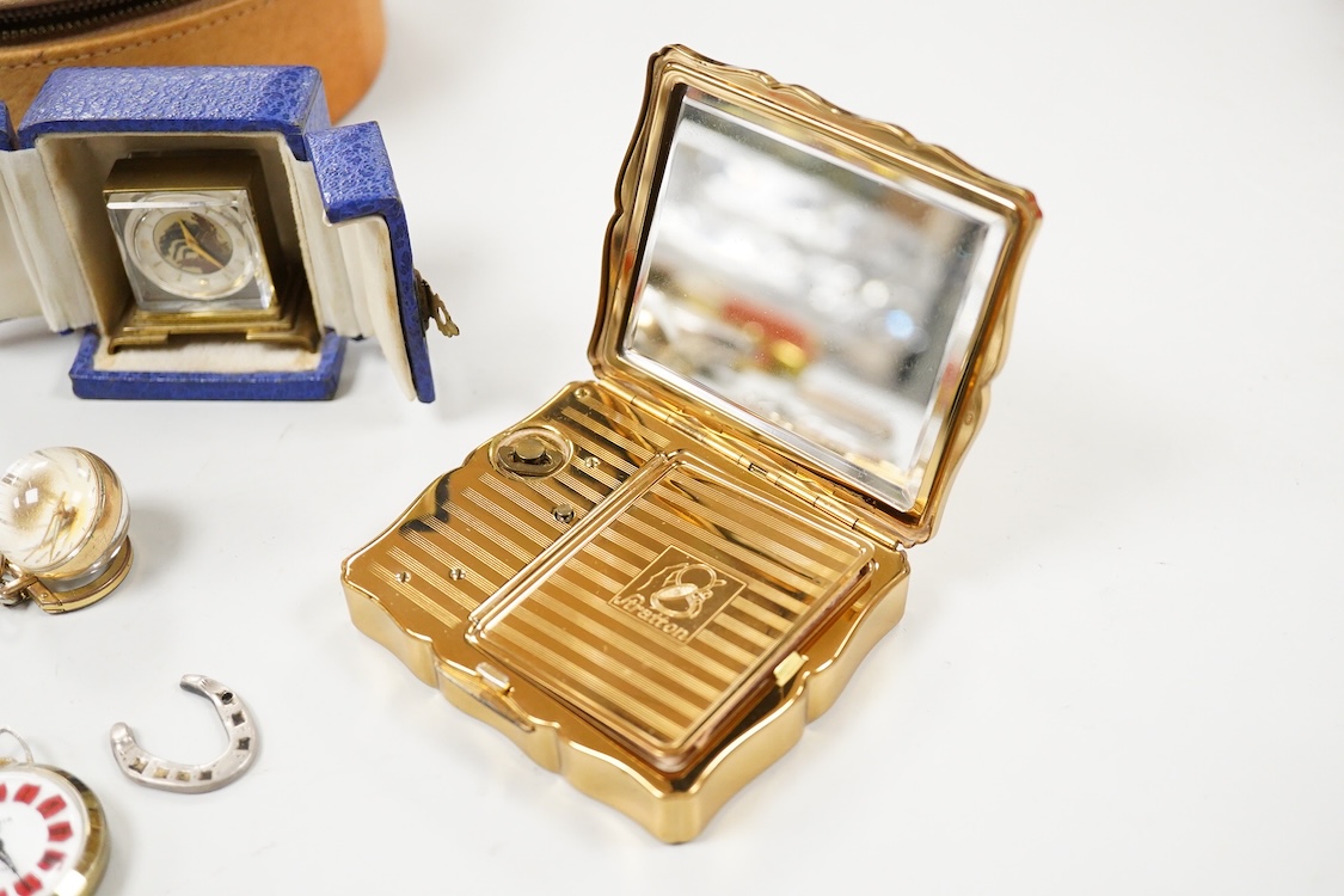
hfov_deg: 43.6
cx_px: 672
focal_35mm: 45
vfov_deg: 29.9
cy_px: 448
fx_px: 1680
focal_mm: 30
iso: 2500
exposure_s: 1/320
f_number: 3.5
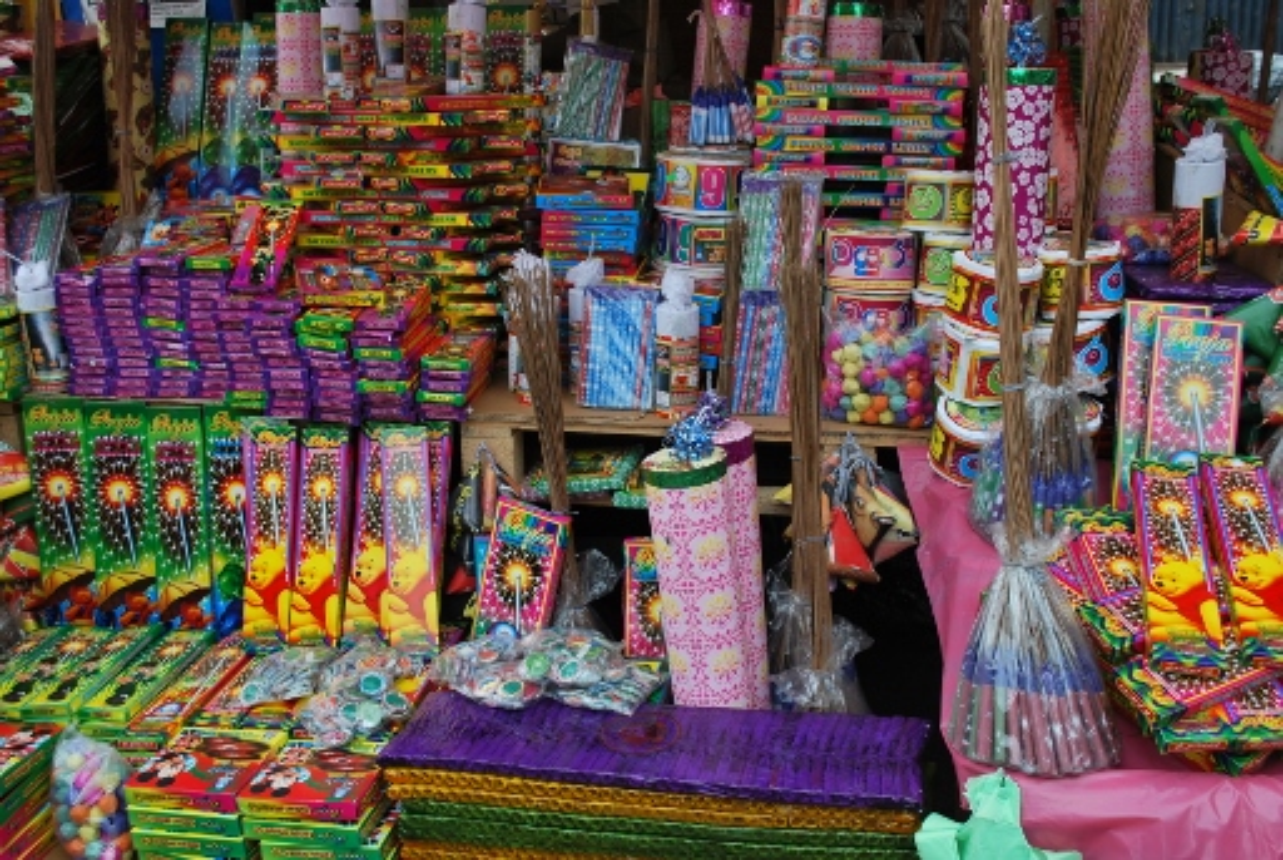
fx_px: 1285
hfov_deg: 53.1
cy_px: 430
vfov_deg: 37.0
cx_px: 642
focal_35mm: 36
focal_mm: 24
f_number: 5.6
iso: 110
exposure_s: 1/125
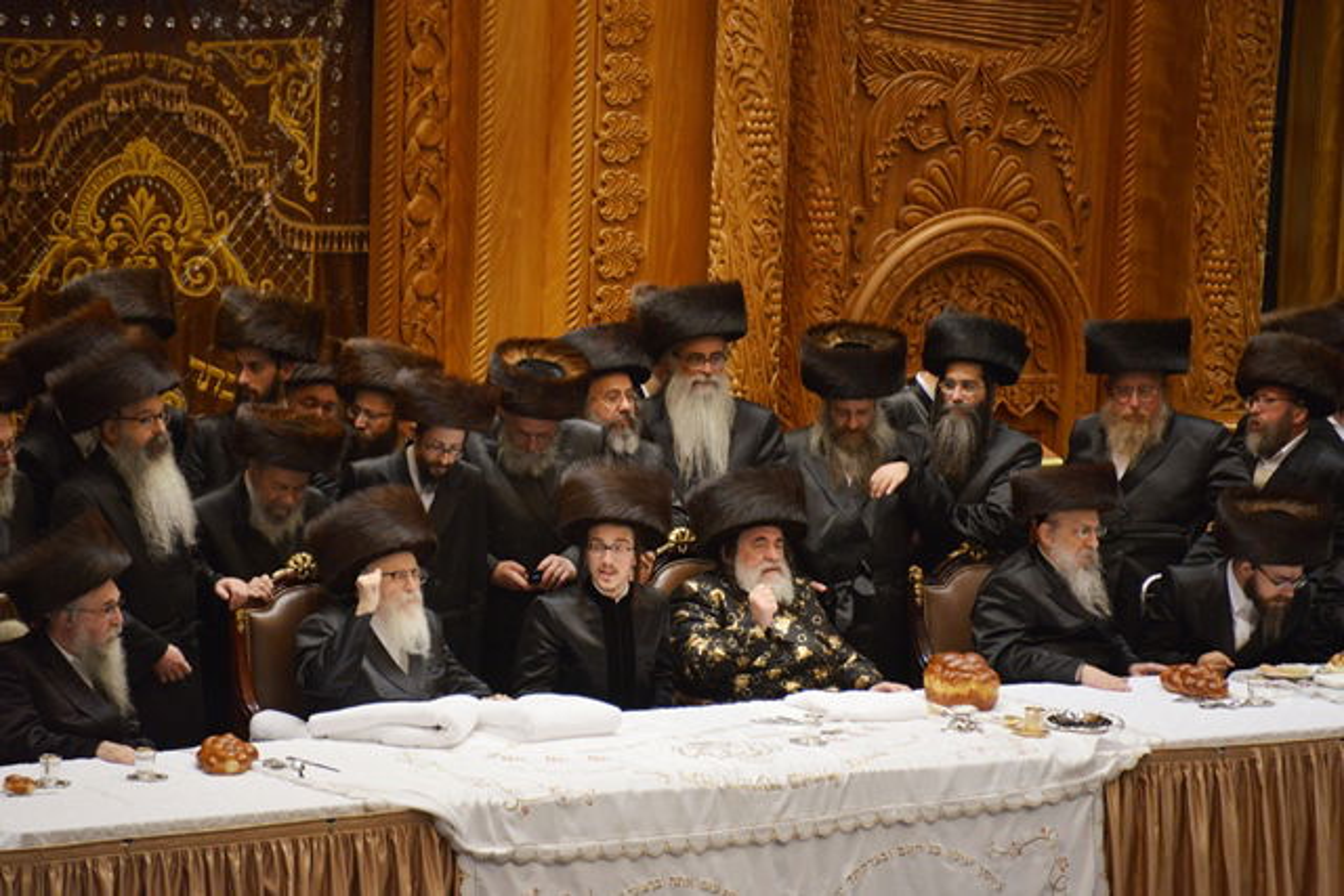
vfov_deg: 4.6
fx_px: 11202
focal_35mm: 300
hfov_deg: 6.9
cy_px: 448
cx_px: 672
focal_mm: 300
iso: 2000
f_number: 5.6
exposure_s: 1/125
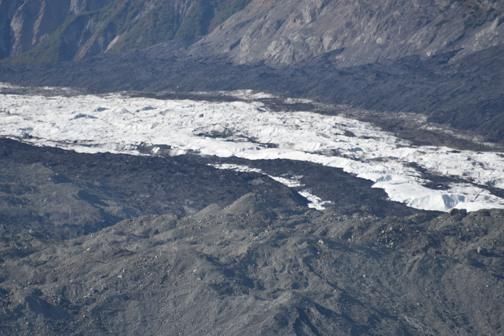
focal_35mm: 525
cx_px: 237
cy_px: 164
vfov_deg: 2.6
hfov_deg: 3.9
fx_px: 7353
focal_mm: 300
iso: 100
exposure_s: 1/640
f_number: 6.3
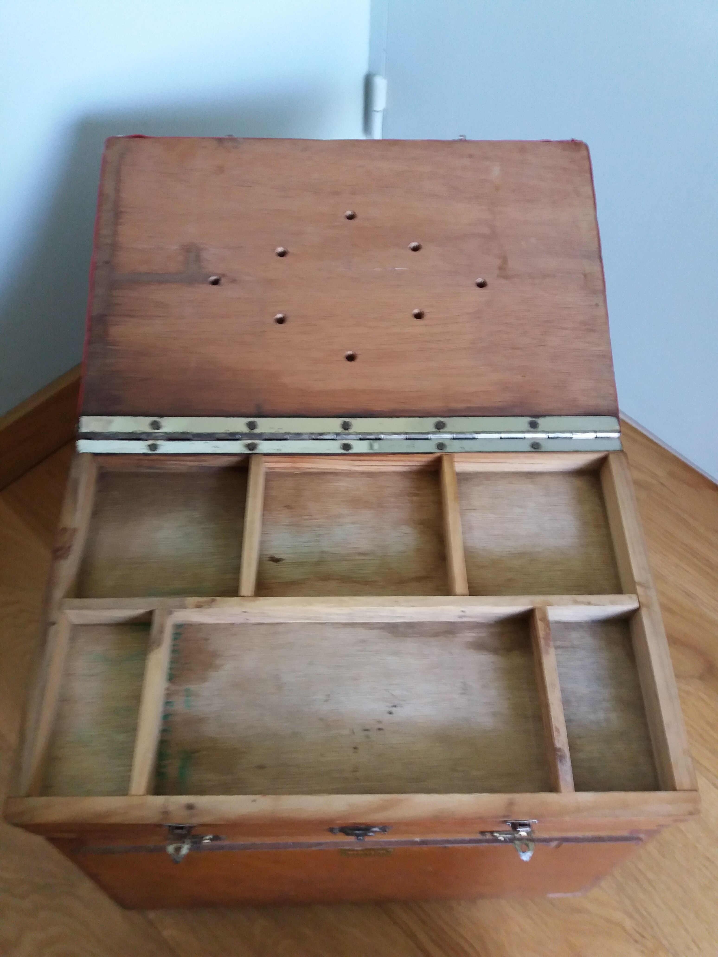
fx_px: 774
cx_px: 359
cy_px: 478
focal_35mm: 28
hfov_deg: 49.7
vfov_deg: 63.4
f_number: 1.9
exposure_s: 1/17
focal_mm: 3.7
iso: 160
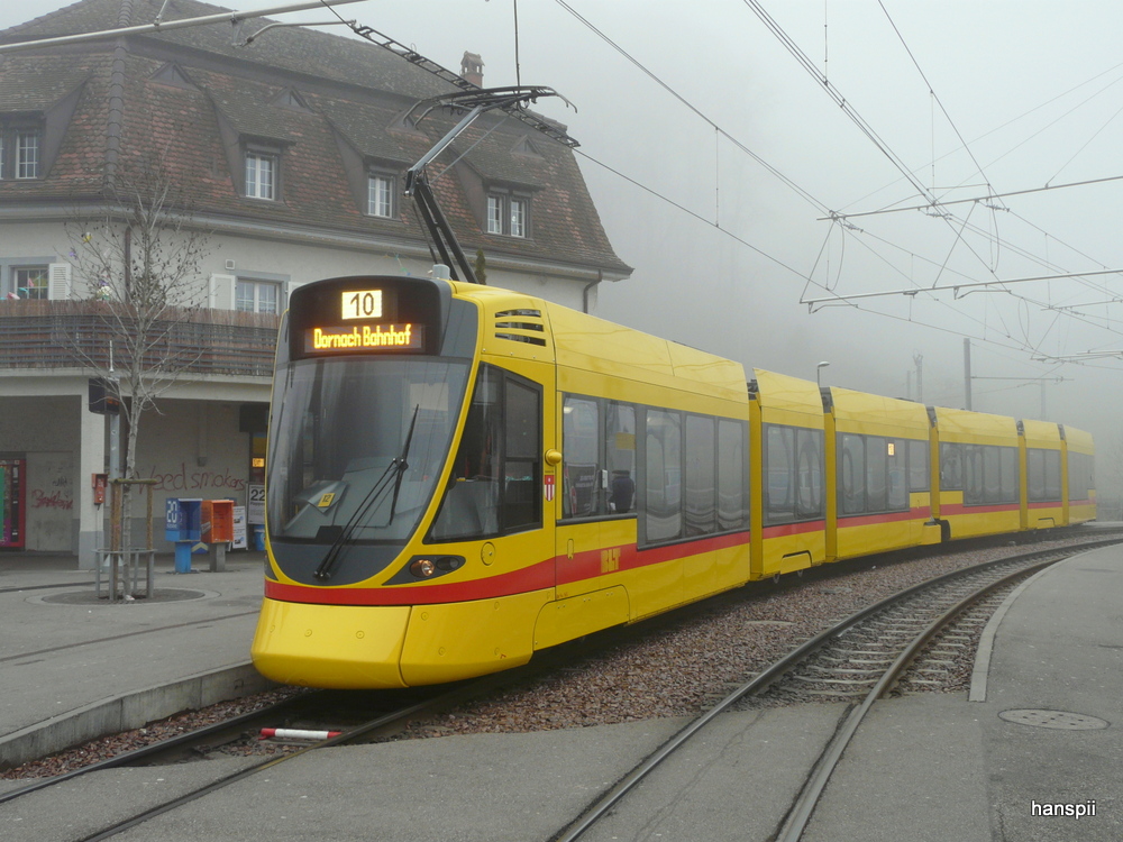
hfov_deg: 49.0
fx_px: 1233
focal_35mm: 38
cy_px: 421
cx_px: 562
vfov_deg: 37.7
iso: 100
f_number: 2.8
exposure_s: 1/100
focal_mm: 6.3
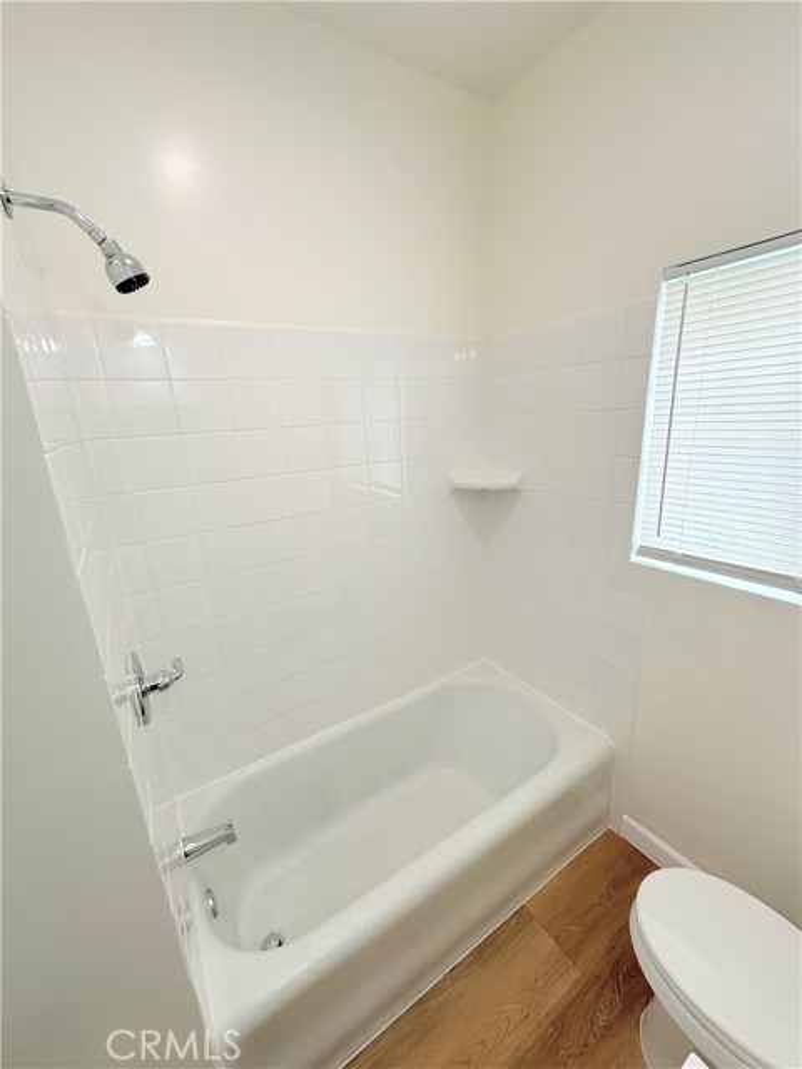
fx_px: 432
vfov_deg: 102.1
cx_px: 401
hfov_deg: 85.7
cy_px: 534
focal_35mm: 14
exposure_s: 1/120
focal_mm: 2.22
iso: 80
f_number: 2.2
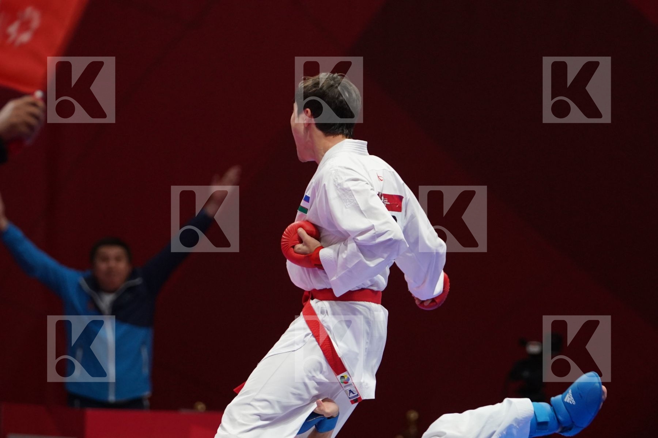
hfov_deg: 6.6
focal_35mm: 310
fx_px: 5666
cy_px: 219
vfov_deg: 4.4
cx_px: 329
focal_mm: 207
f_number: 4
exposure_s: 1/1000
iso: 2500
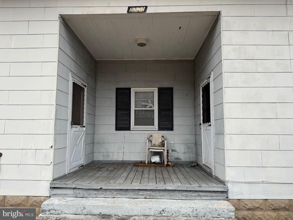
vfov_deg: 56.8
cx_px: 146
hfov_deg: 71.6
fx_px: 203
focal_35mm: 24
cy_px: 110
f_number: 1.78
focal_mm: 6.76
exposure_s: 1/912
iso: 80
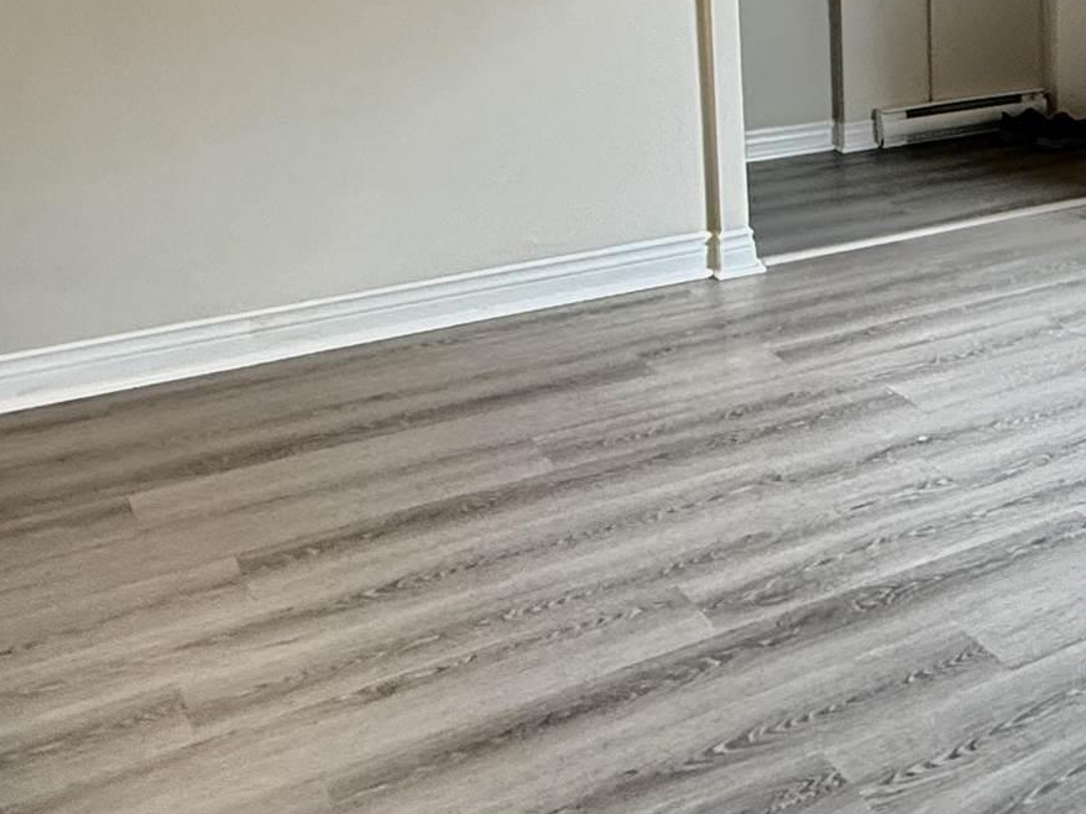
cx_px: 1229
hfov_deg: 33.3
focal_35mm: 49
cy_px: 125
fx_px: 1537
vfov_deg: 28.8
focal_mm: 2.22
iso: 400
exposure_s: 1/60
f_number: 2.2
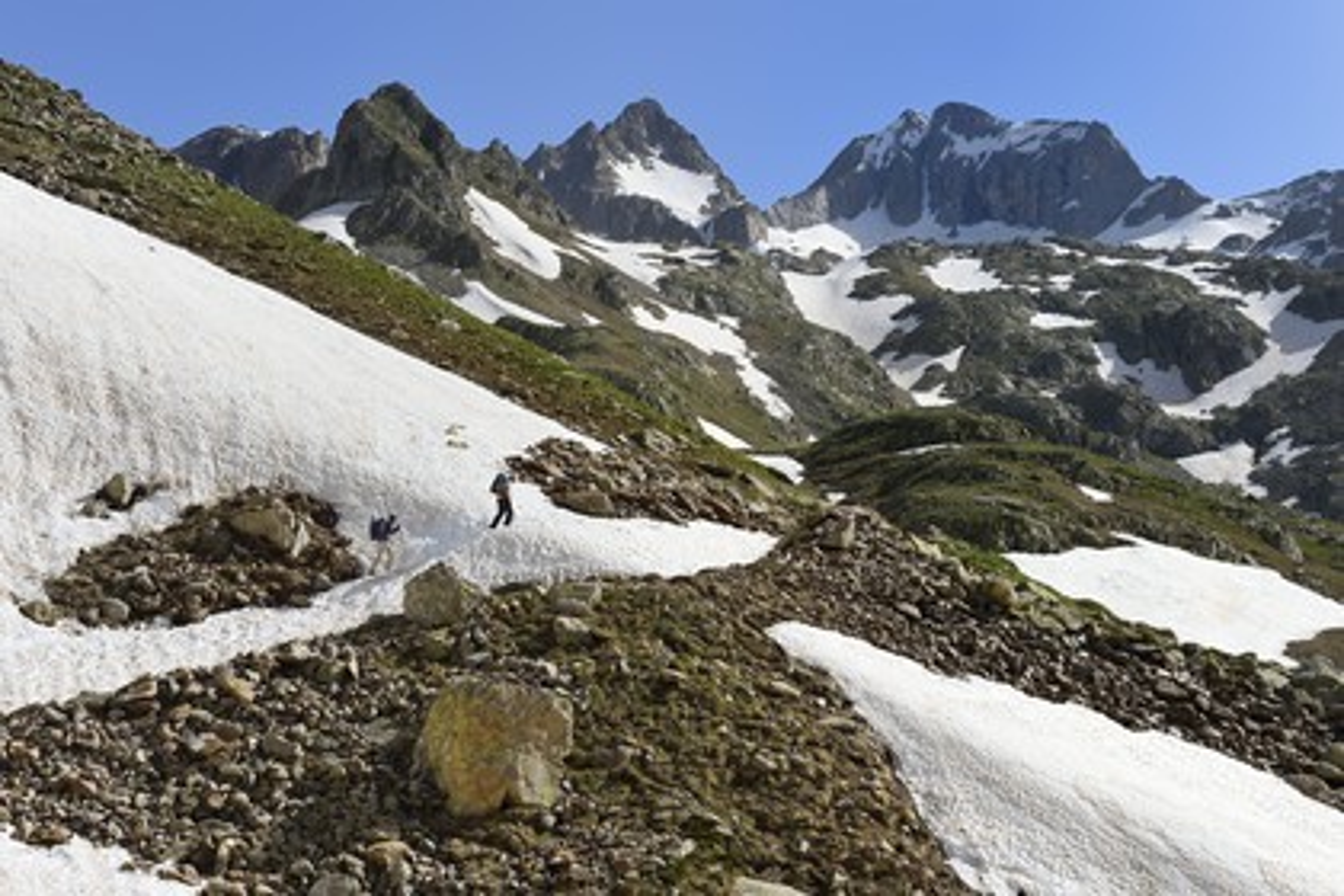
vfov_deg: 22.6
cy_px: 448
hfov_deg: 33.4
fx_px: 2240
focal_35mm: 60
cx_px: 672
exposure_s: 1/250
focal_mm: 60
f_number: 11
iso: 200
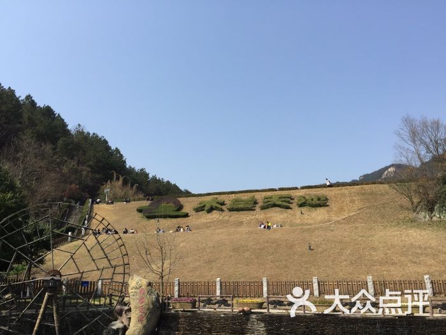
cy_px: 168
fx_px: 374
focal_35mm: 29
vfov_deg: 48.2
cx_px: 223
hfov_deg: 61.7
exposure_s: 1/1799
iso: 32
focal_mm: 4.15
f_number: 2.2
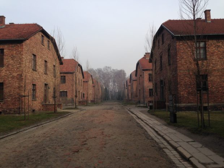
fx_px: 214
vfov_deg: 42.9
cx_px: 112
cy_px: 84
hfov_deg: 55.4
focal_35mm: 33
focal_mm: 4.12
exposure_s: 1/874
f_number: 2.4
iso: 50
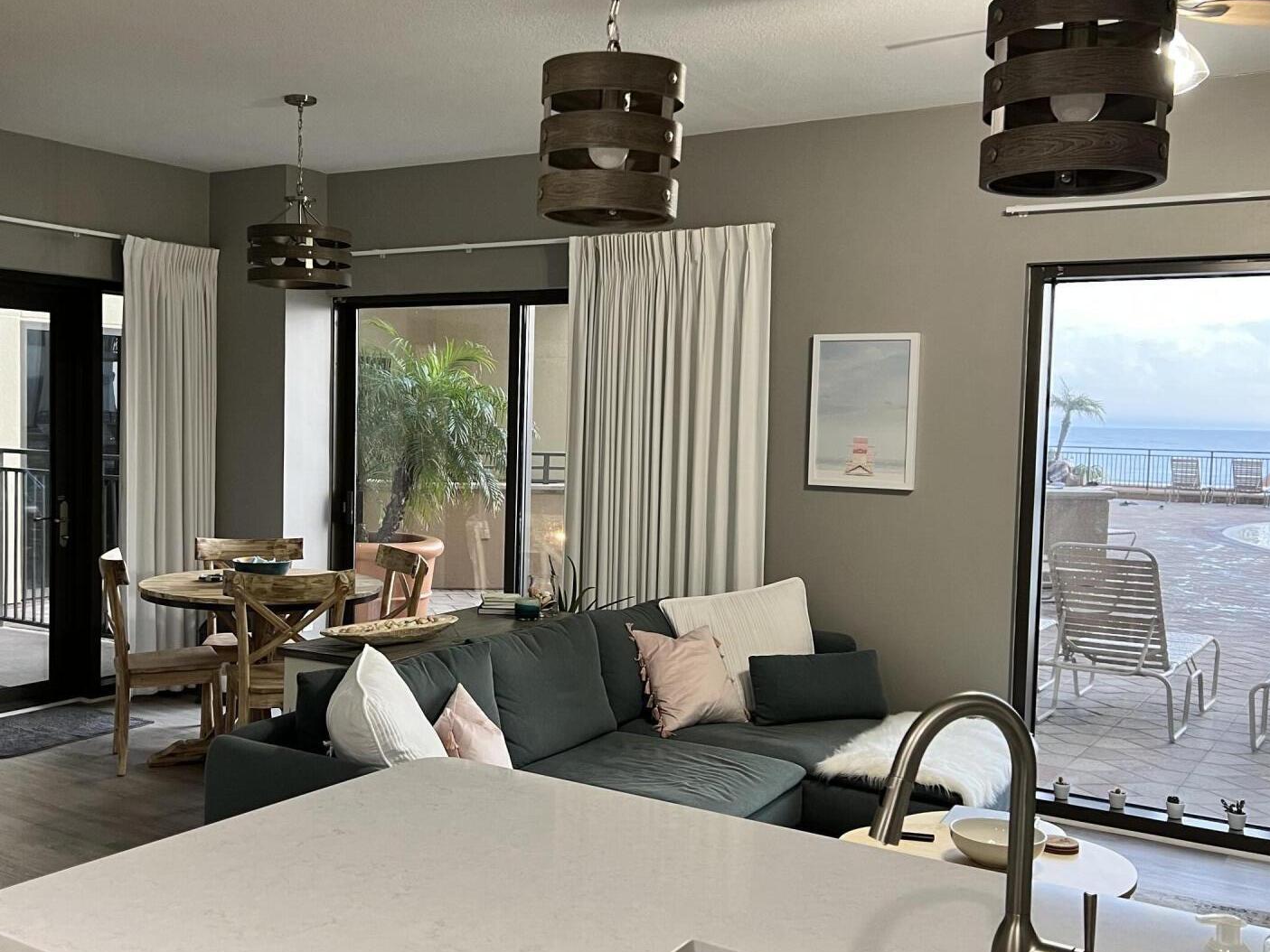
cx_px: 513
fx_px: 1358
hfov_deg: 49.8
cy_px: 486
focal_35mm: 37
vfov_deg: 38.7
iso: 125
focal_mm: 5.7
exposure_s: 1/60
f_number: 1.5
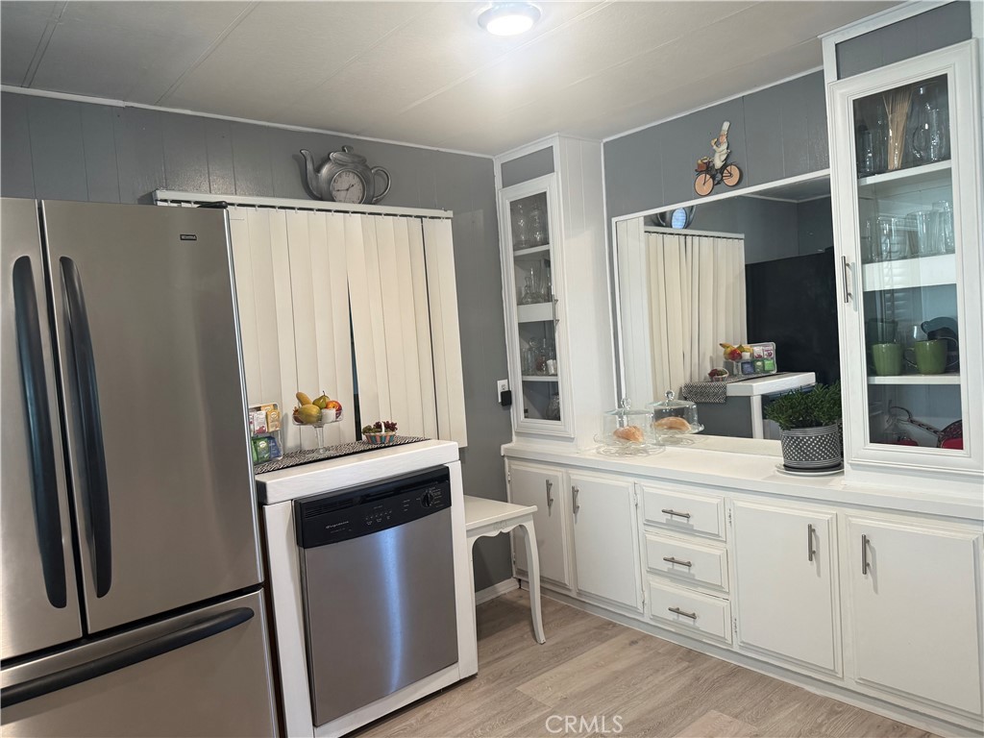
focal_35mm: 24
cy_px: 369
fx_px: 682
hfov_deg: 71.6
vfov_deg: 56.8
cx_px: 492
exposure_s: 1/60
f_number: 1.78
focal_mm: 6.76
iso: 160
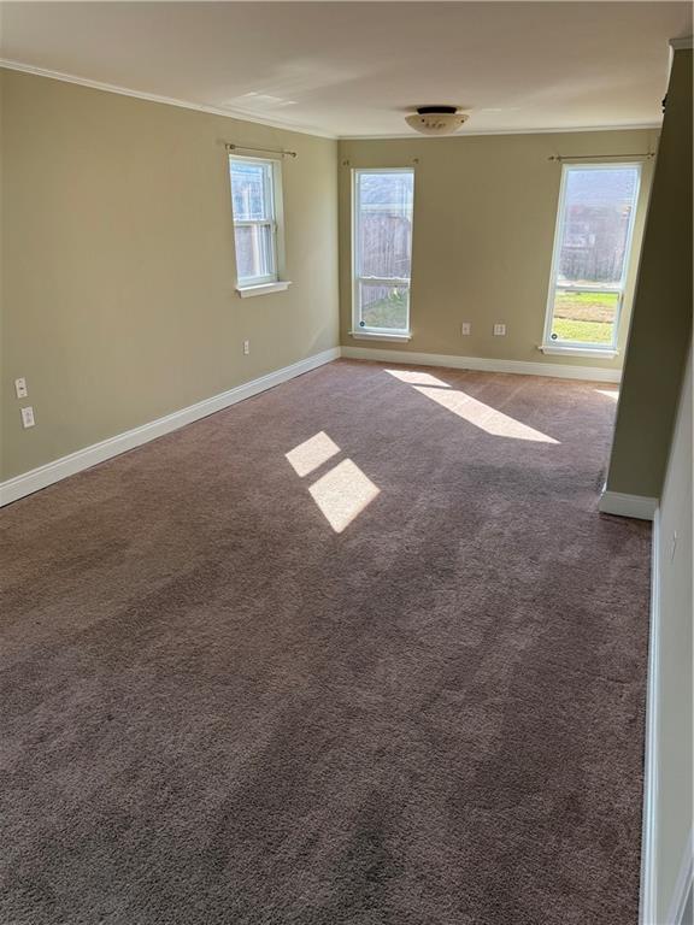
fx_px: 642
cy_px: 462
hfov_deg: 56.8
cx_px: 347
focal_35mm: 24
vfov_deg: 71.6
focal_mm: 6.76
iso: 100
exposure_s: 1/379
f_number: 1.78
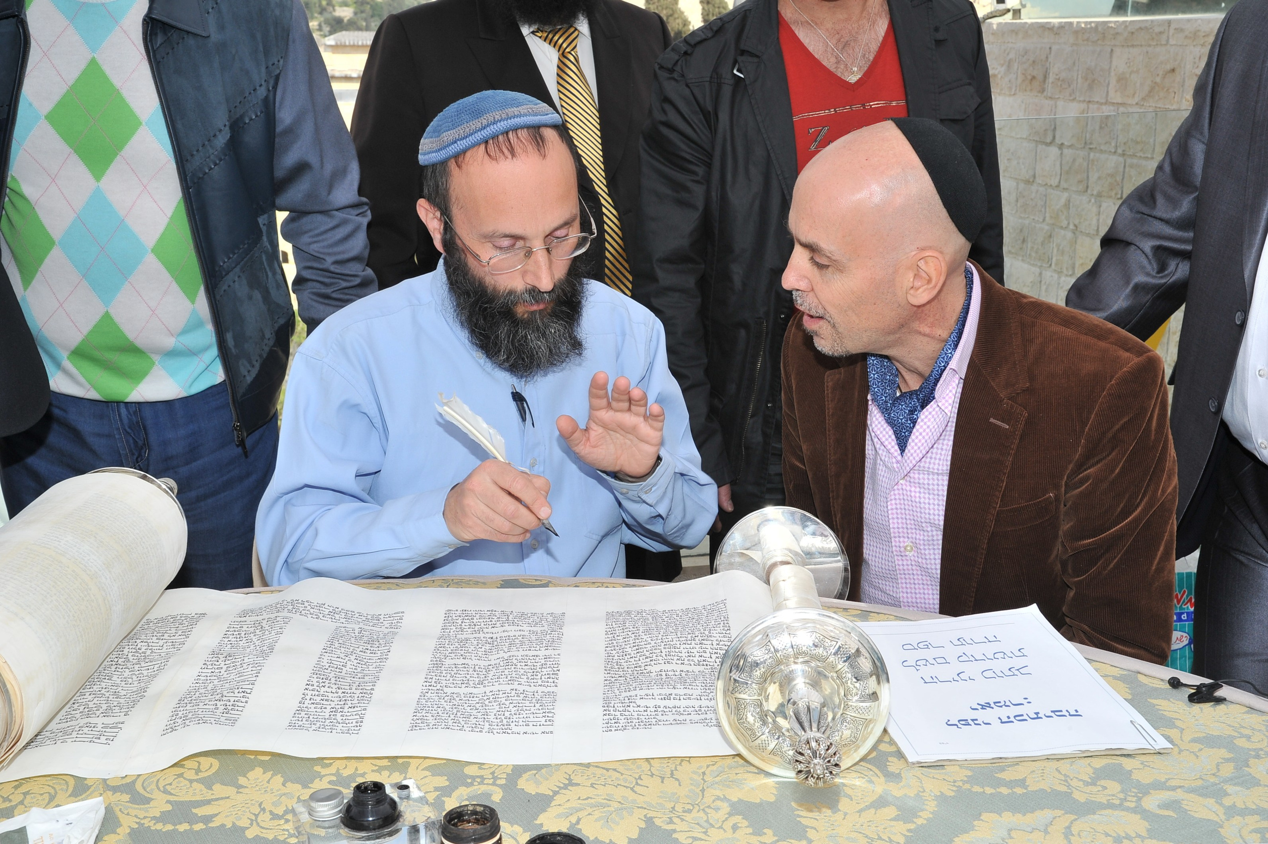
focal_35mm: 46
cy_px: 422
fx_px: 1620
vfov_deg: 29.2
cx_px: 634
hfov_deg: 42.8
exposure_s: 1/250
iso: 500
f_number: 14
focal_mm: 46
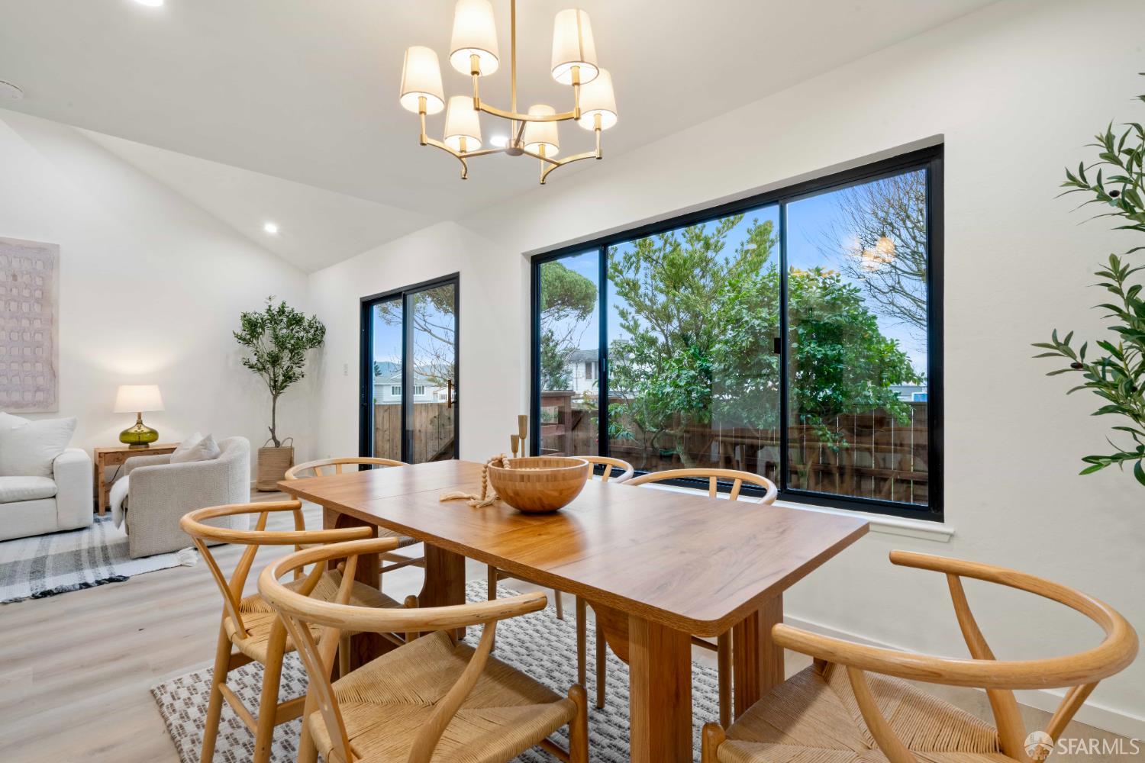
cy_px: 382
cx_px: 572
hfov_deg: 96.7
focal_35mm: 16
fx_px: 509
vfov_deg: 73.7
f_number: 16
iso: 400
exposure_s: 1/2
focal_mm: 16
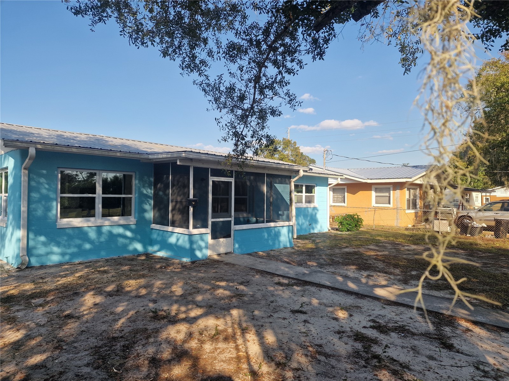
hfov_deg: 73.9
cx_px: 254
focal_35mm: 23
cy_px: 190
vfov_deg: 58.9
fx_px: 338
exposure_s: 1/684
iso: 50
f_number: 1.8
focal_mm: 6.4
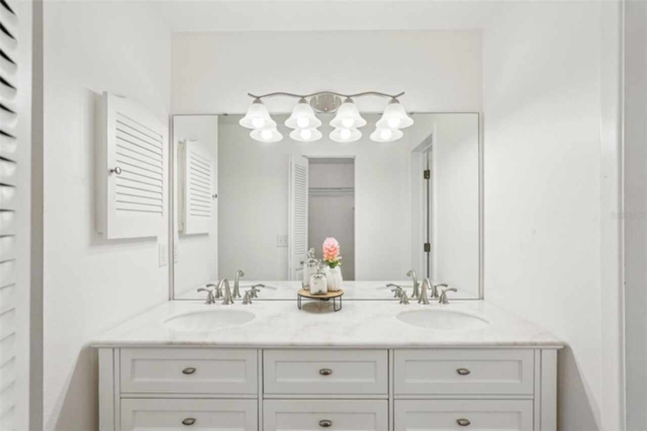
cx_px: 324
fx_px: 287
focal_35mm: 16
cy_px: 216
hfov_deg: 96.8
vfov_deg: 73.7
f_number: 8
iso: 400
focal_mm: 16
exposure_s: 1/50
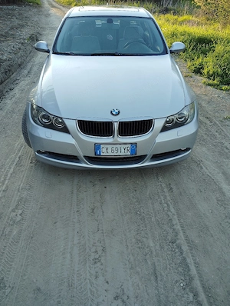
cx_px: 115
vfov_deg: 63.4
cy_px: 153
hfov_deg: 49.9
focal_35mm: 28
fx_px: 247
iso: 113
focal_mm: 4.22
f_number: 1.8
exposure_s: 1/100
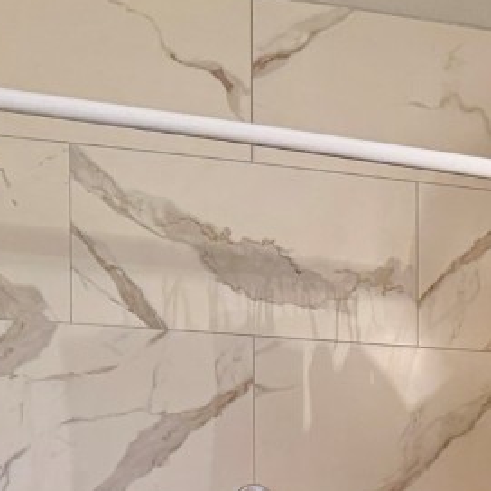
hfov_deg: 20.6
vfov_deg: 20.4
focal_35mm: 80
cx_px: 551
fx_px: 1284
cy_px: 572
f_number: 1.78
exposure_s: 1/120
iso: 200
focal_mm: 6.76
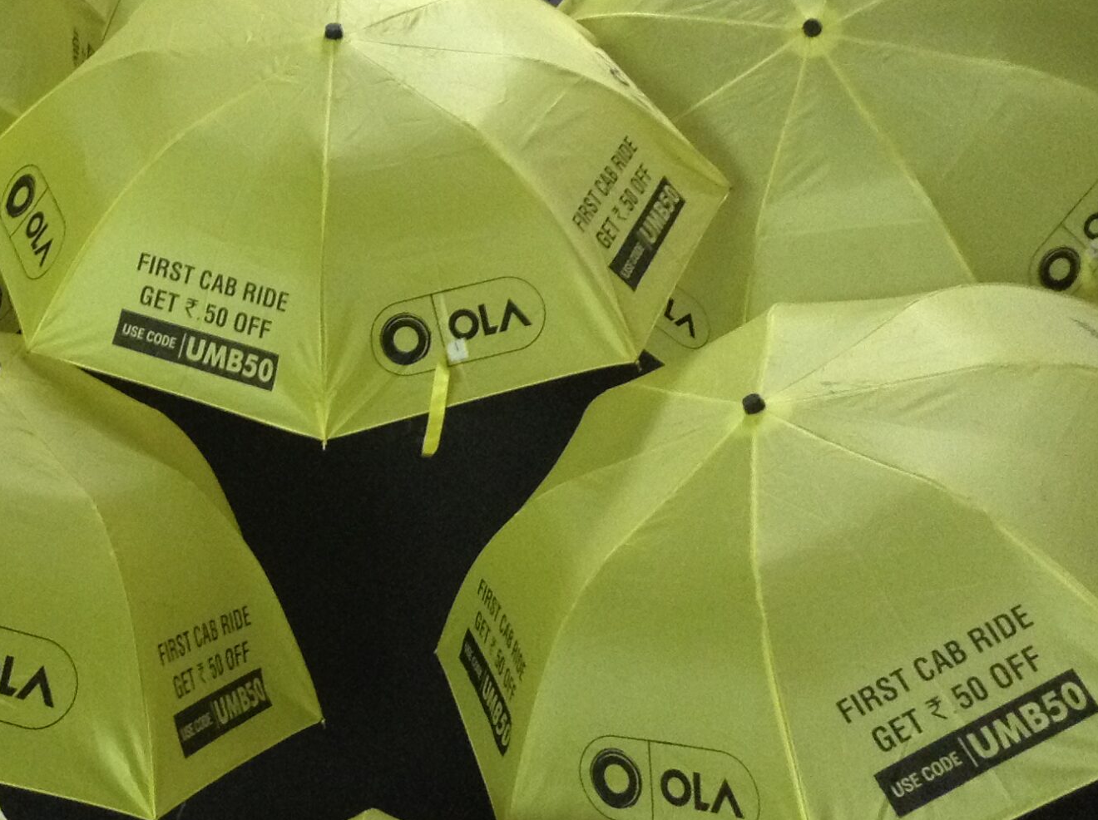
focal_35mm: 64
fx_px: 2027
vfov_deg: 22.8
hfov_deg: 29.6
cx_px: 211
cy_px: 260
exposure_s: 1/17
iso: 200
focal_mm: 3.3
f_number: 2.4
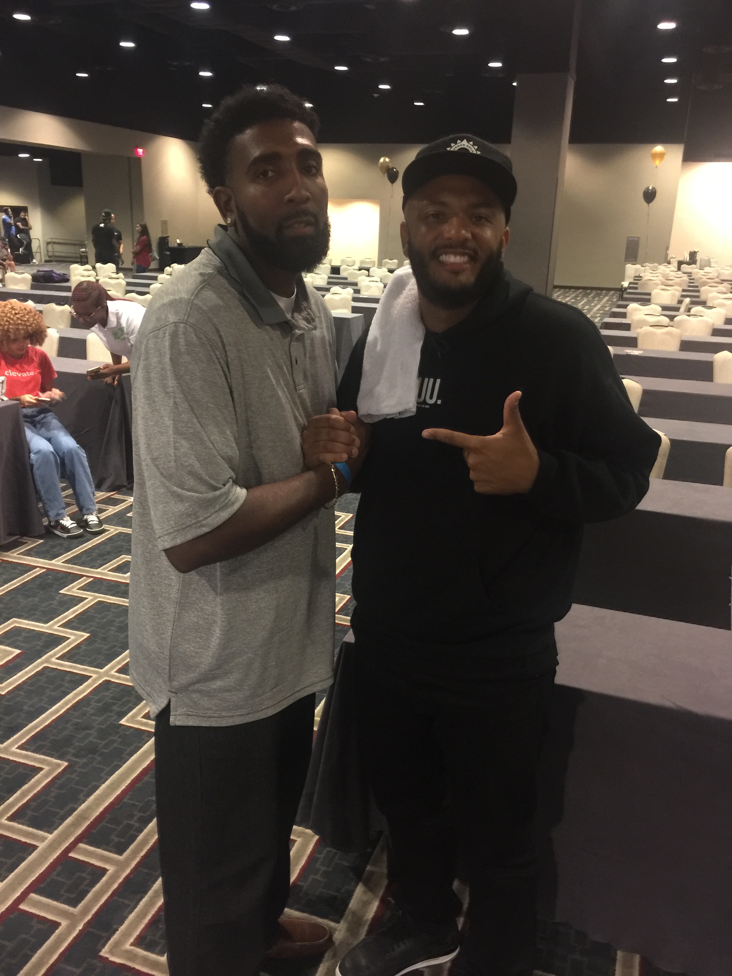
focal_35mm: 29
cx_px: 366
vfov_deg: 61.7
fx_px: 818
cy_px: 488
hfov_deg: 48.2
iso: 125
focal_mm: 4.15
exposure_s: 1/4
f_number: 2.2
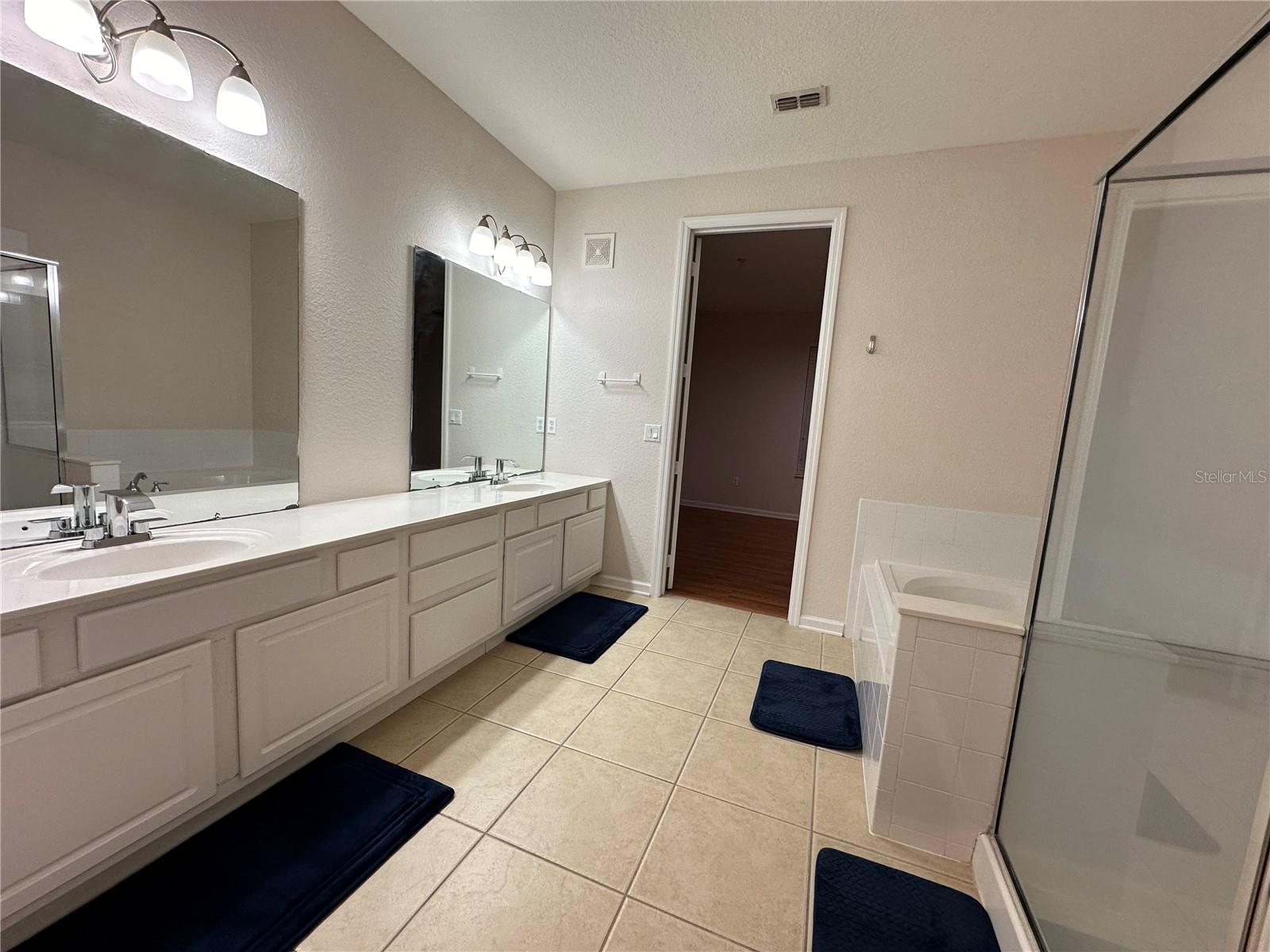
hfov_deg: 102.1
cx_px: 635
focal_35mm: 14
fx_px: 514
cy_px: 476
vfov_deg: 85.7
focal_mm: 2.22
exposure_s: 1/120
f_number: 2.2
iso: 125
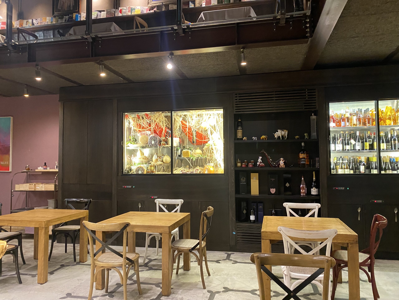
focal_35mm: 26
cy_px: 150
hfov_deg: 67.3
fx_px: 300
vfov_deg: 53.1
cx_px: 200
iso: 500
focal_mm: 4.25
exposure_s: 1/33
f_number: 1.8
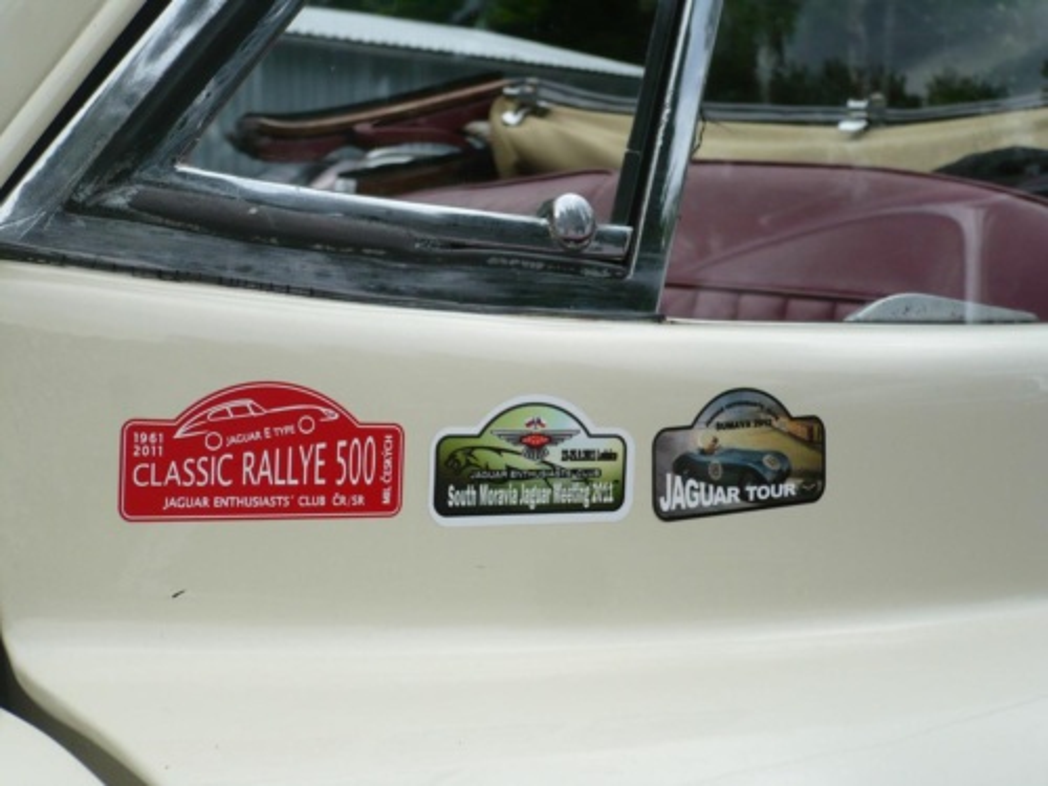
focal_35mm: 50
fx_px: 1514
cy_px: 393
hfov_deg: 38.2
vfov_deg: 29.1
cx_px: 524
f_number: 3.4
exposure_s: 1/500
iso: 100
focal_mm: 8.3
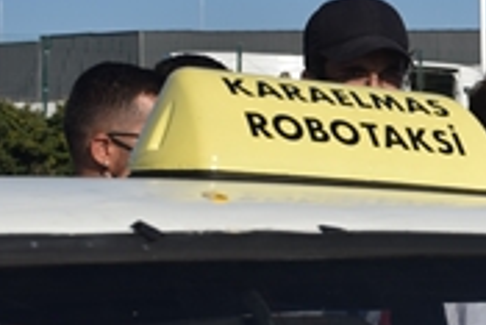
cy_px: 114
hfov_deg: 14.1
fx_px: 1874
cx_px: 647
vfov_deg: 9.9
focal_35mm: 139
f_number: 6.3
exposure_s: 1/800
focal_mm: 27
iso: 100
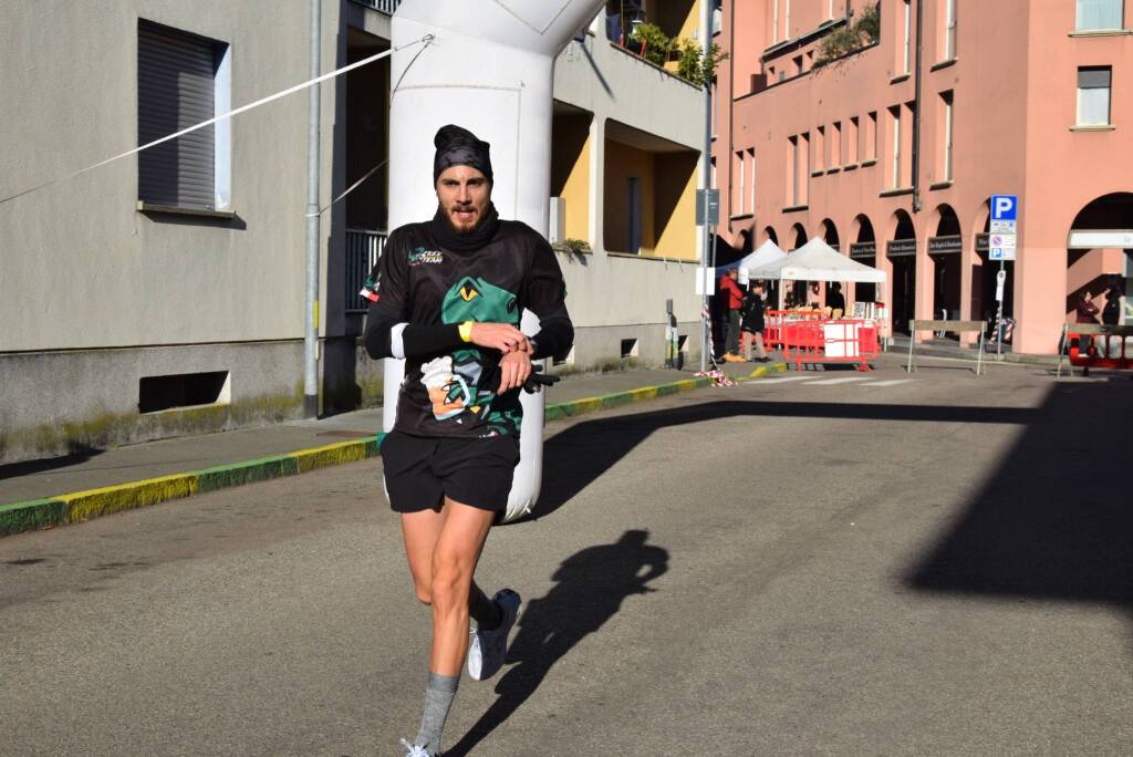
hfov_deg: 37.8
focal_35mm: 52
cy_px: 378
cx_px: 566
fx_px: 1653
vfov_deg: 25.8
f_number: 11
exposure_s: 1/500
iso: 200
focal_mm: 35
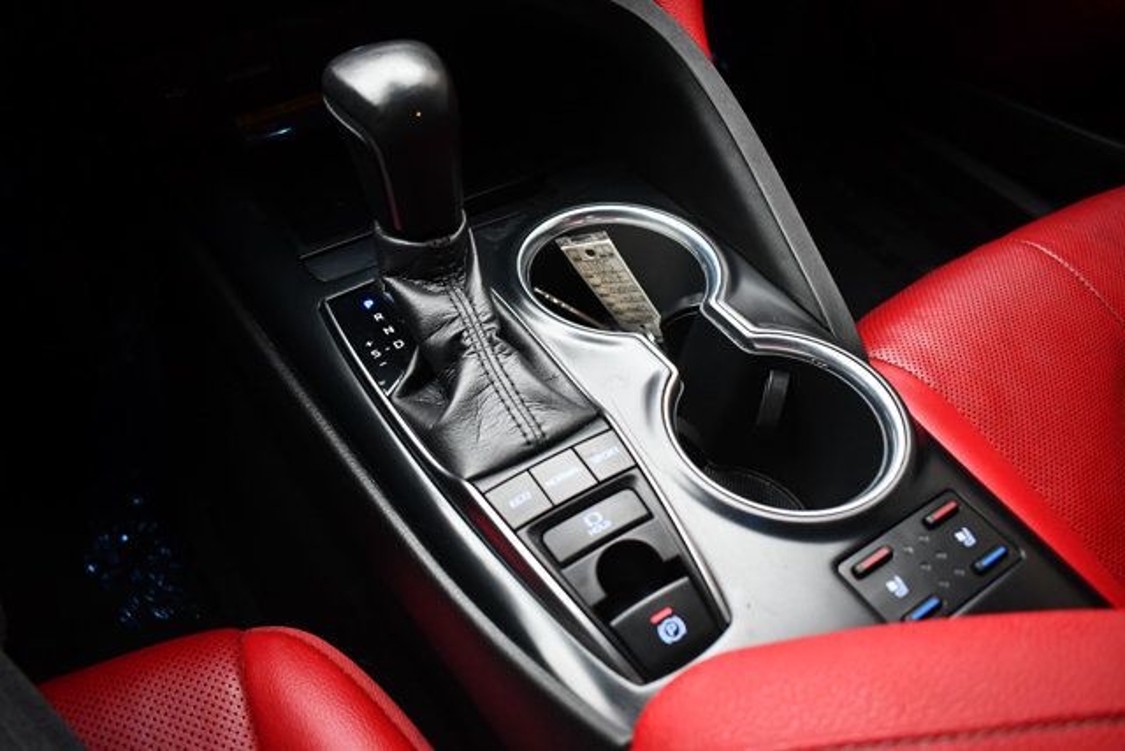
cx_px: 562
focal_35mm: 27
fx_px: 844
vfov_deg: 48.0
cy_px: 376
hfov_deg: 67.4
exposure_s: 1/100
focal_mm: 18
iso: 3200
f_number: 3.5
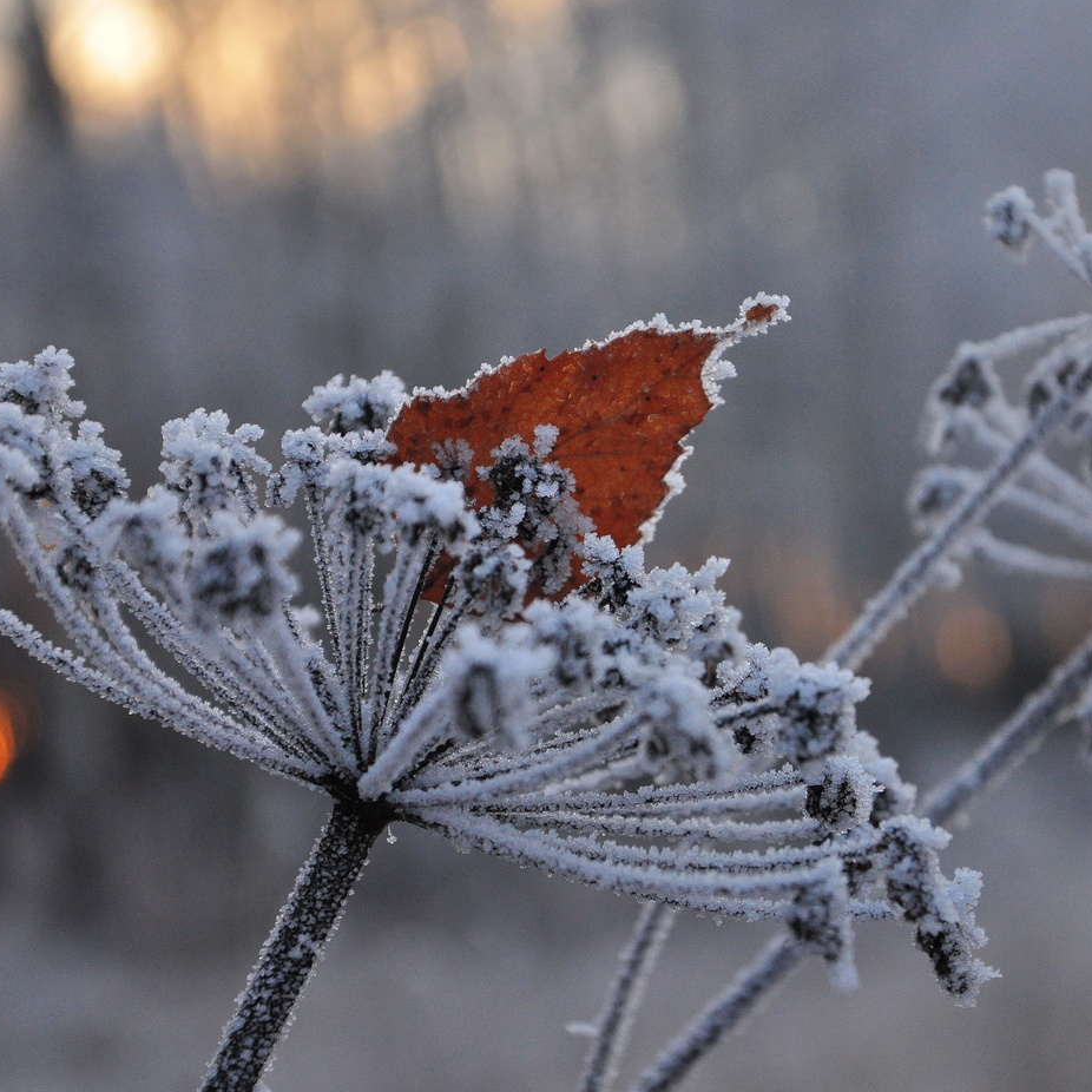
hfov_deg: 13.7
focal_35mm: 127
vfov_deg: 13.7
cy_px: 546
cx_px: 684
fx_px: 4533
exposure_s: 1/350
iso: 640
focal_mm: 66
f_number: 5.3
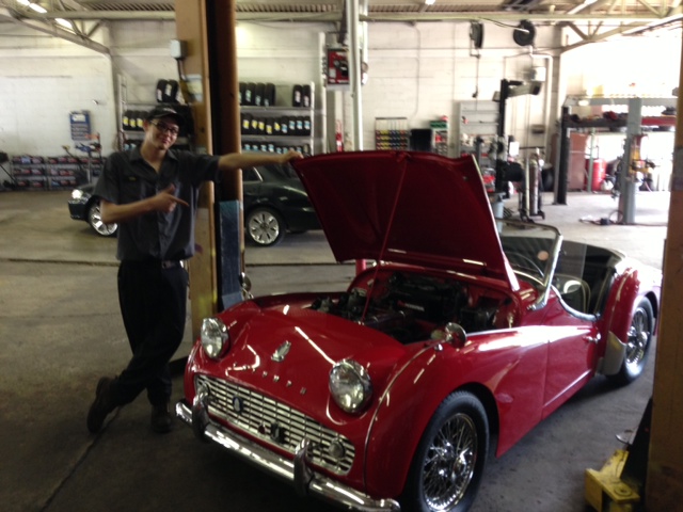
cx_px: 342
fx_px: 651
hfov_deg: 55.4
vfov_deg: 42.9
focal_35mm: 33
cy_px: 256
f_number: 2.4
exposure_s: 1/20
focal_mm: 4.13
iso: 100
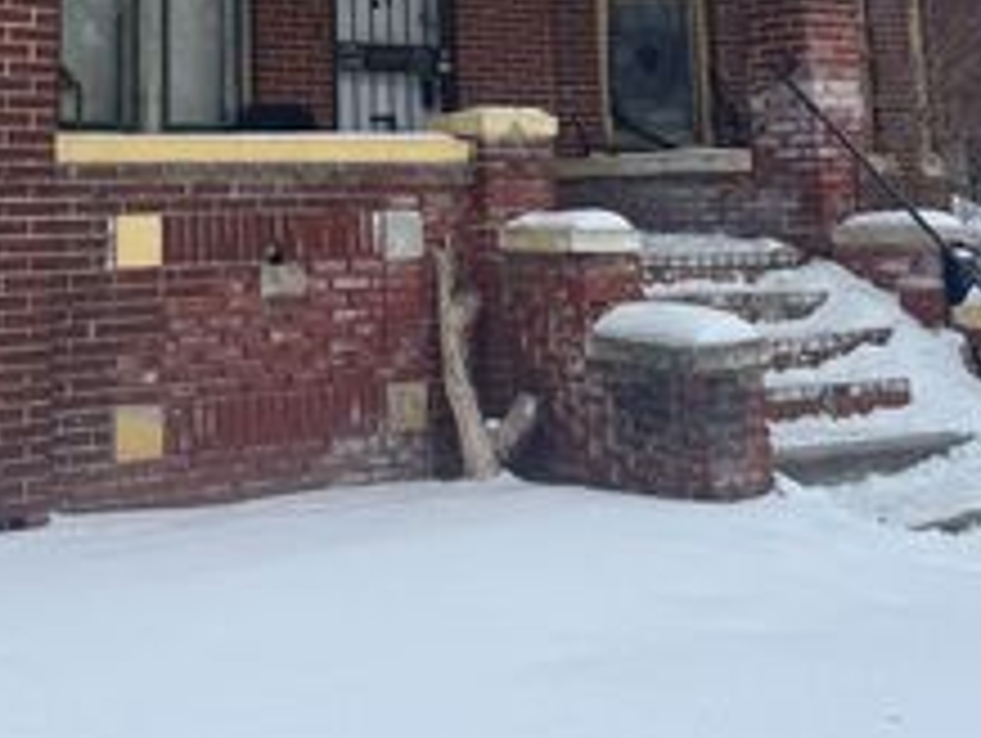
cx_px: 234
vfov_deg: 25.0
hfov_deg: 34.1
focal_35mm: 55
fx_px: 1560
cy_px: -43
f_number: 1.78
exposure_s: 1/2833
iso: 80
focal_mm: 6.76
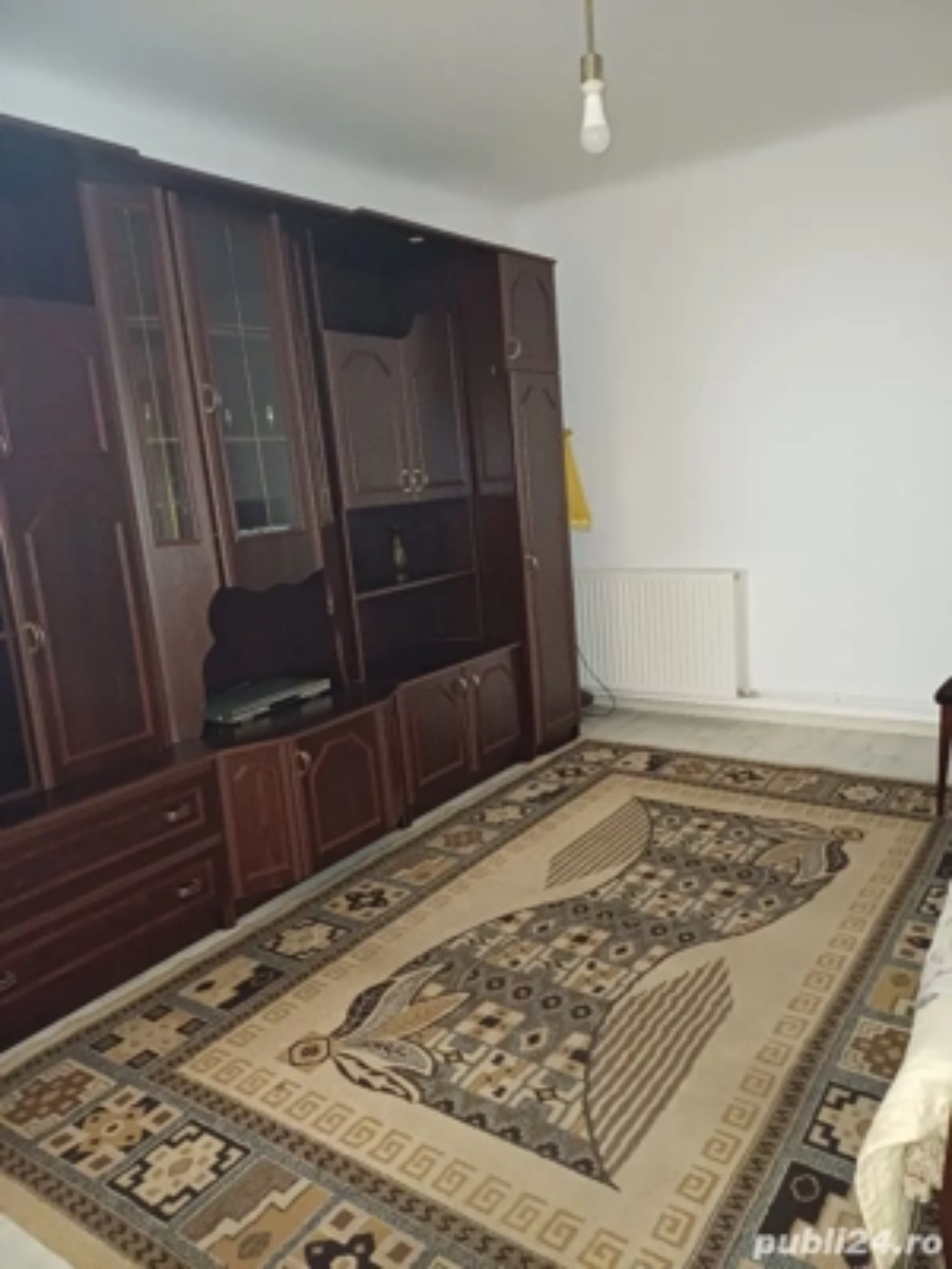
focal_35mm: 25
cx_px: 476
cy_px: 634
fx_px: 917
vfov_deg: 69.4
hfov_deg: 54.9
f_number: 1.8
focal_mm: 4.65
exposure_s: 1/20
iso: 800
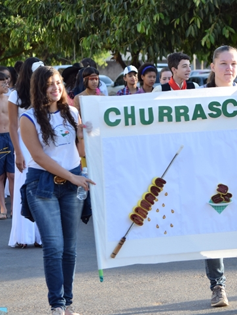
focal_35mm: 229
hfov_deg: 6.5
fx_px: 2088
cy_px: 170
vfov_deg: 8.6
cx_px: 246
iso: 100
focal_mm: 85
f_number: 4.5
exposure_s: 1/200
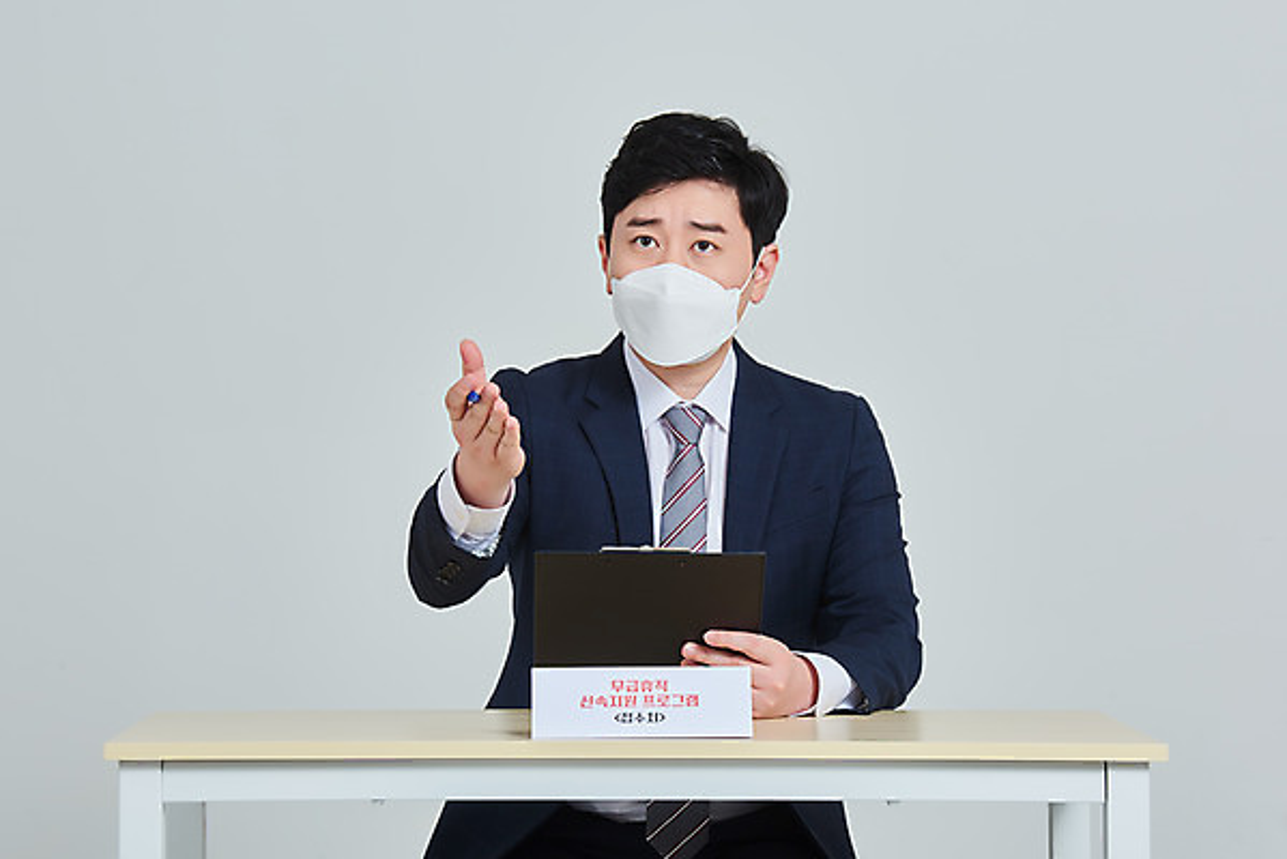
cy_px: 430
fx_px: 4471
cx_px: 644
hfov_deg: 16.4
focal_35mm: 125
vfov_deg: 11.0
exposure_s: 1/125
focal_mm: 125
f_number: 14
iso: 100
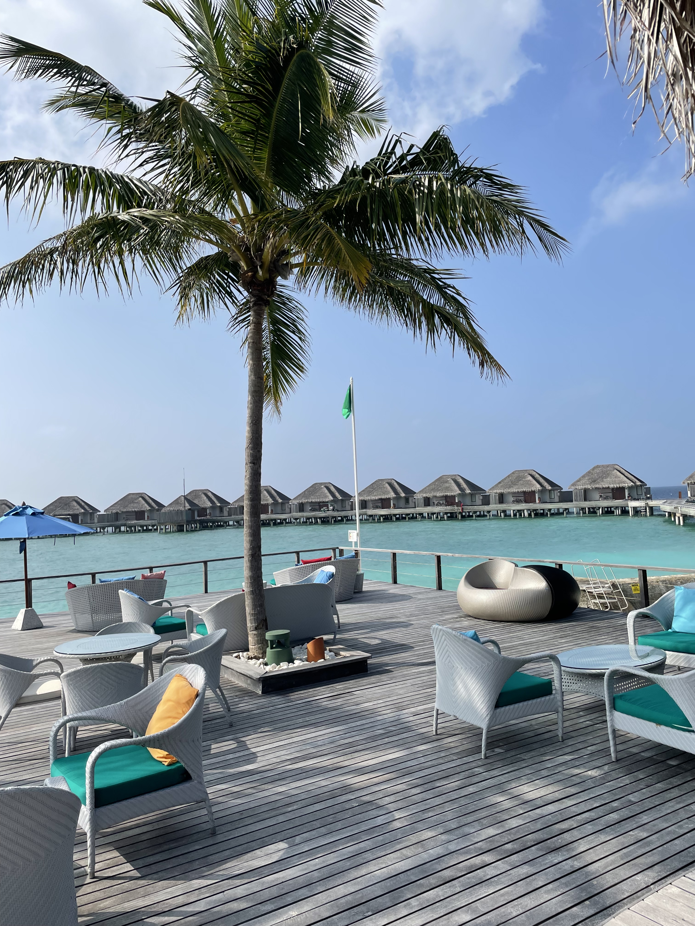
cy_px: 463
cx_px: 348
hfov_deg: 53.1
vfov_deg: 67.3
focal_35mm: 26
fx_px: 696
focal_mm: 4.2
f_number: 1.6
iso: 32
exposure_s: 1/4831
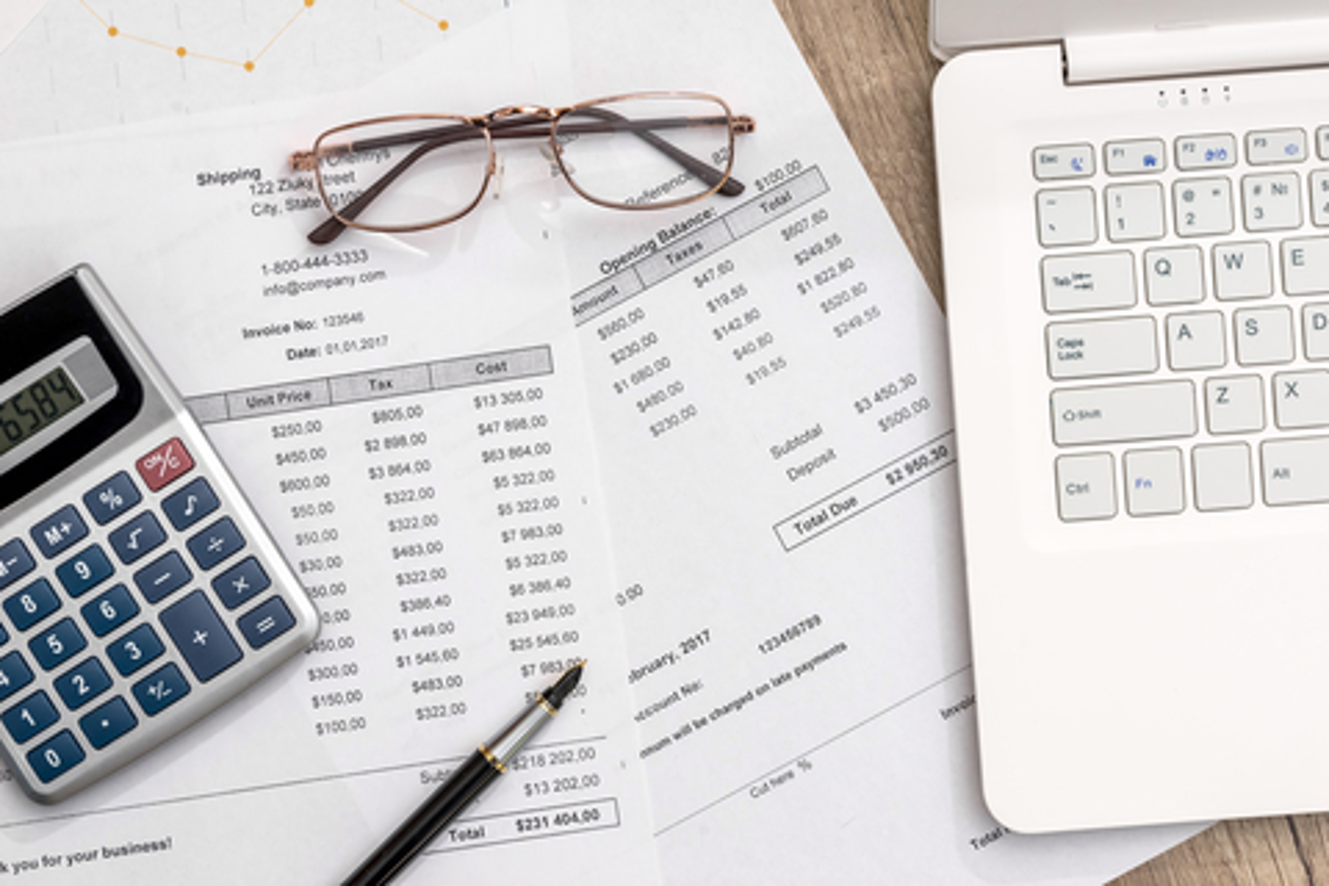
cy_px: 443
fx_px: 3876
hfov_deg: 19.5
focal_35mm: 105
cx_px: 664
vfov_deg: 13.0
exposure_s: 1/125
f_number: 11
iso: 400
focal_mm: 105
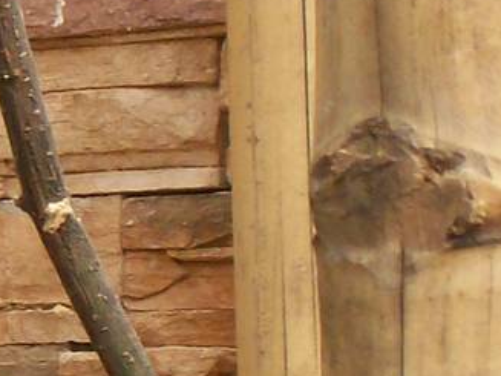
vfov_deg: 2.8
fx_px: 7653
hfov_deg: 3.7
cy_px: 12
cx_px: -441
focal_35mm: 529
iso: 80
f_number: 4.8
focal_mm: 18
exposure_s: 1/183
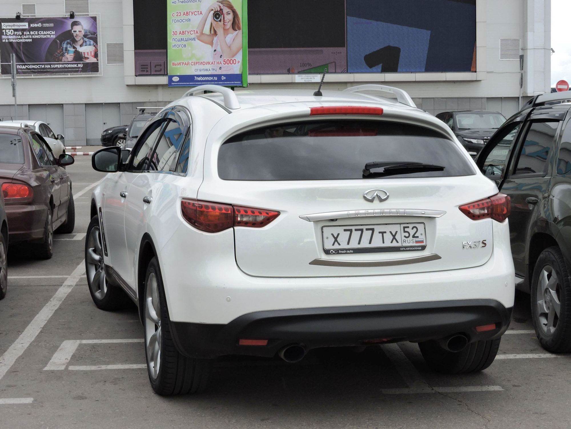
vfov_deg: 22.6
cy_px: 214
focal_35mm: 65
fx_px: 1072
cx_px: 286
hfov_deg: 29.8
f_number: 4.2
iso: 100
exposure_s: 1/200
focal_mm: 11.6
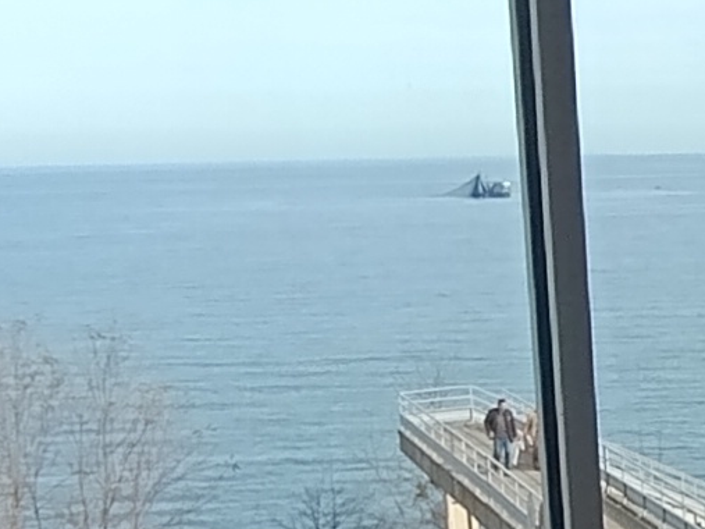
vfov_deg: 14.0
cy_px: 622
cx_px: 1026
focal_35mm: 103
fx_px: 2097
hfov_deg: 17.4
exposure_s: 1/511
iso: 50
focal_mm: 1.65
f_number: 2.2
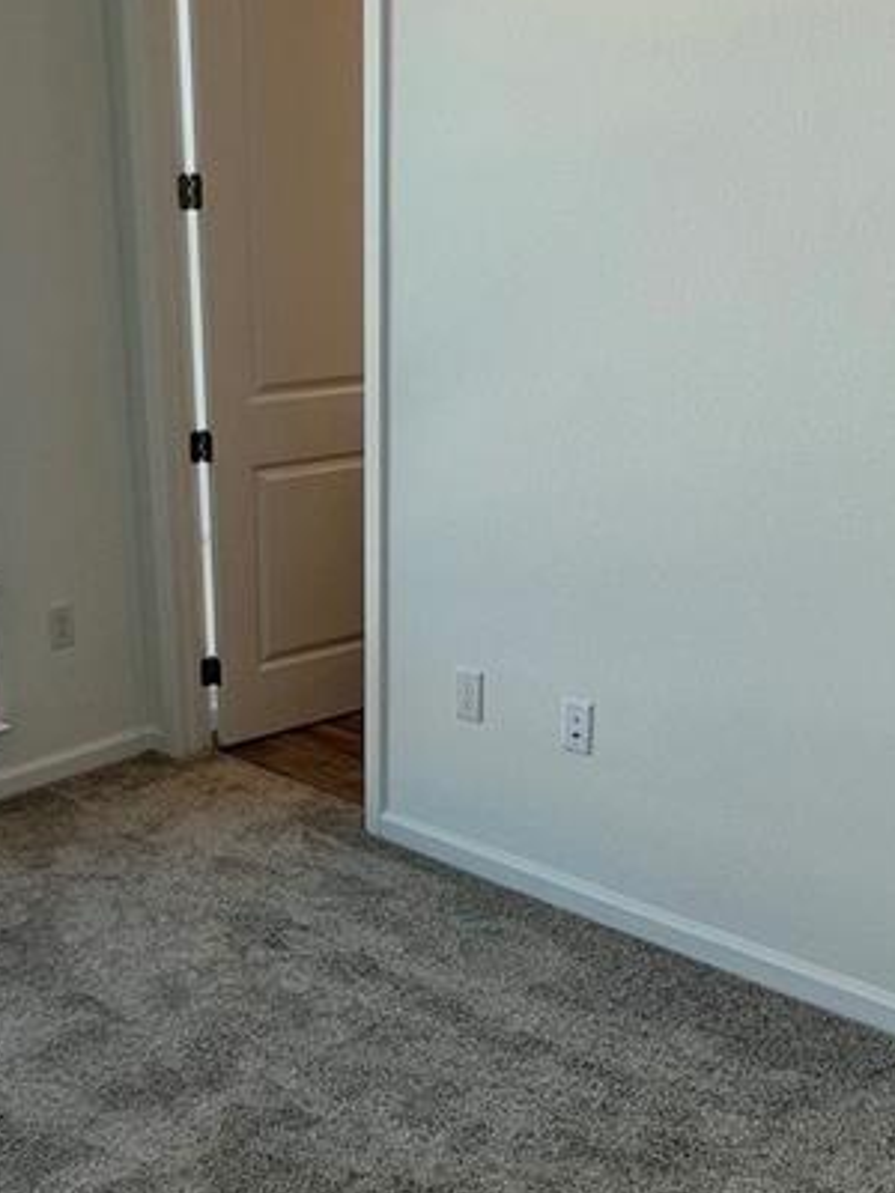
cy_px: 802
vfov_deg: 47.0
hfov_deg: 36.3
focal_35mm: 39
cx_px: 271
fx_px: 1344
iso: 32
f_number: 1.8
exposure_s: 1/99
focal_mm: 1.57
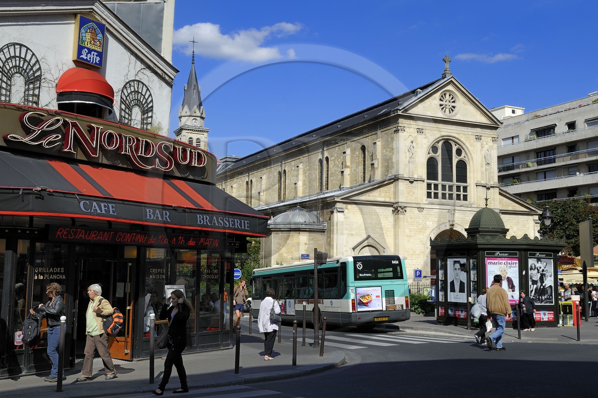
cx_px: 299
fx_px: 631
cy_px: 199
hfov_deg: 50.7
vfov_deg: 35.0
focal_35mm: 38
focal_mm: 38
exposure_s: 1/250
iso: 200
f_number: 13
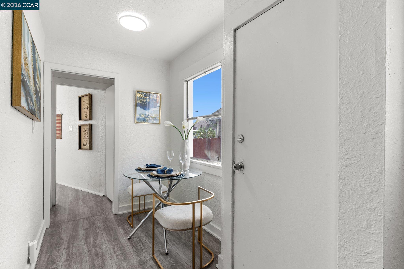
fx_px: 202
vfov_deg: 67.4
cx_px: 202
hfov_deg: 90.0
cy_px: 134
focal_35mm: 18
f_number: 9
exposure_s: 1/13
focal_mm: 18
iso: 320
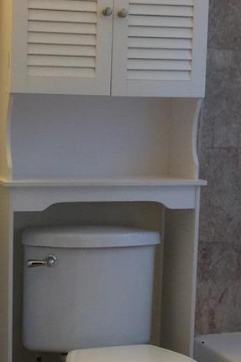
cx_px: 55
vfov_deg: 24.2
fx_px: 844
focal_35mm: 84
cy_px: 213
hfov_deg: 16.2
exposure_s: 1/30
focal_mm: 4.15
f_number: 2.2
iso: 125
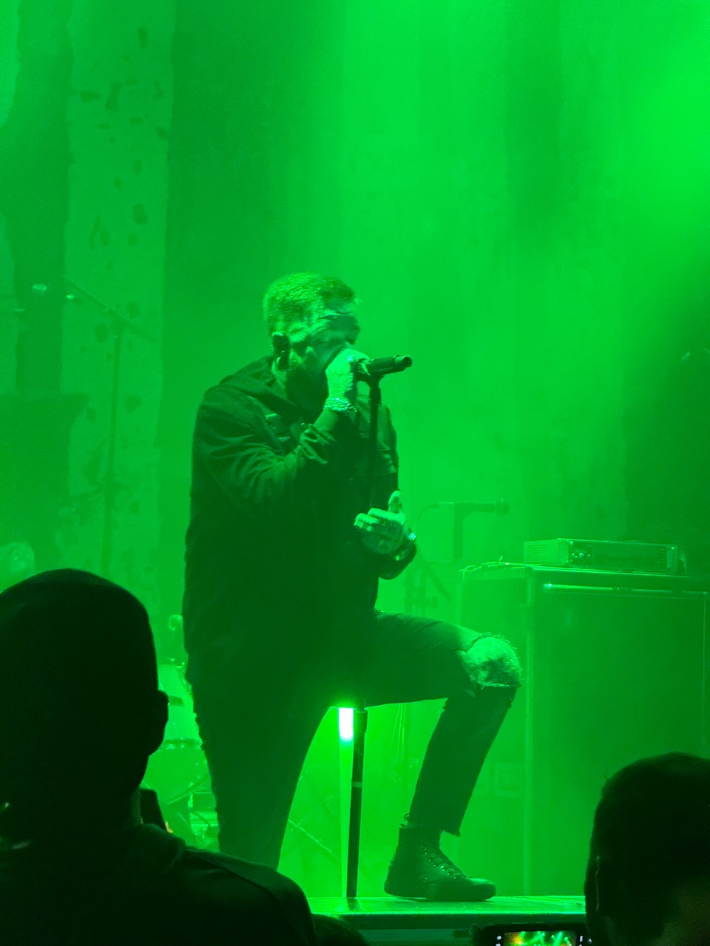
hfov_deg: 12.3
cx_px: 355
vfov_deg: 16.4
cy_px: 473
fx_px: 3282
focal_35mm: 120
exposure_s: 1/40
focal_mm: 15.66
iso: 800
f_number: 2.8
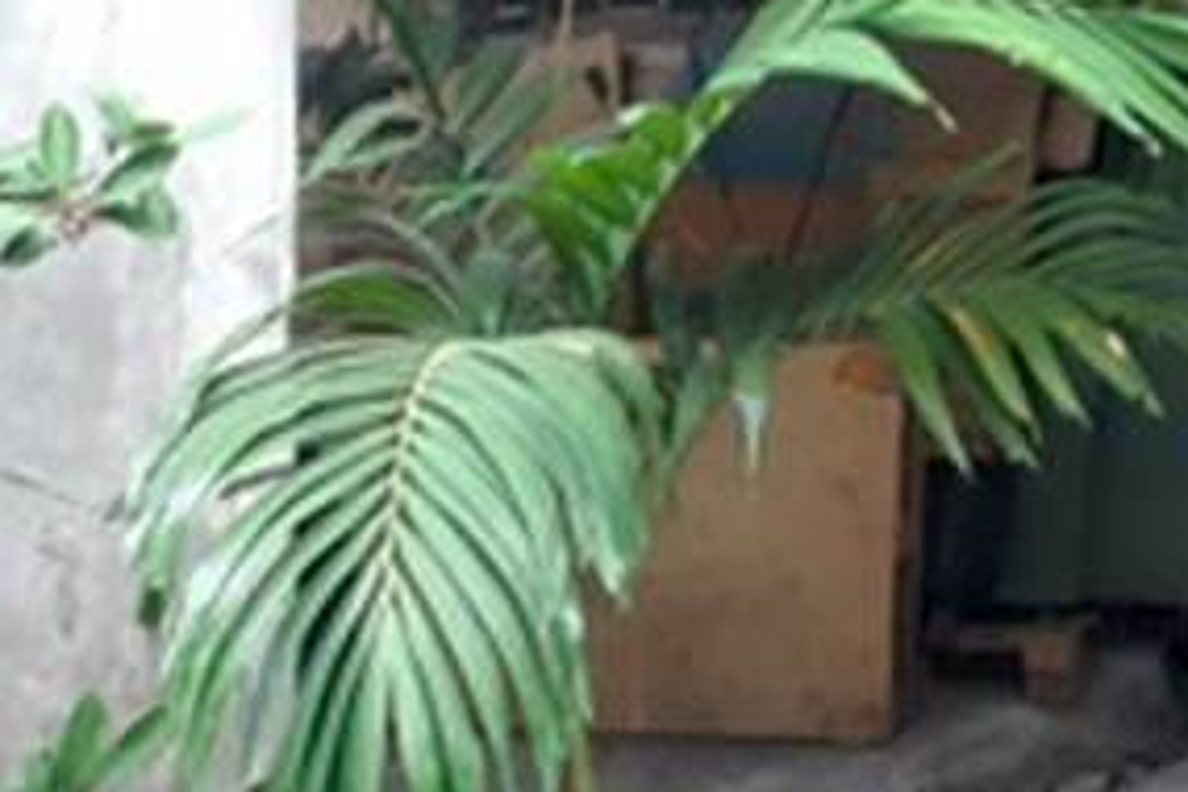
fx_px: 2508
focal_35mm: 76
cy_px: -283
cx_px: 1659
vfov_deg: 16.8
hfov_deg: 22.8
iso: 64
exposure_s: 1/50
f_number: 1.7
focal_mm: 3.93
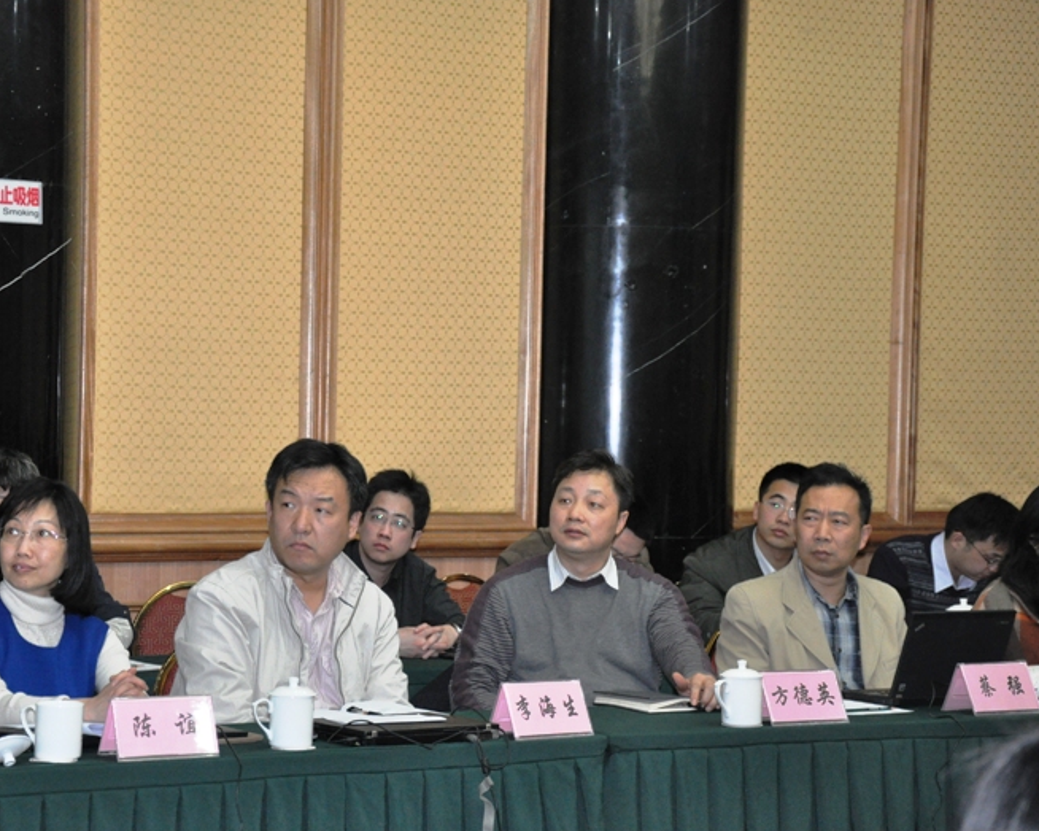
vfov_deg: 17.9
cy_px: 419
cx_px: 429
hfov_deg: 22.2
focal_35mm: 86
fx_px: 2644
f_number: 5
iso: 1600
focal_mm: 50
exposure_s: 1/60
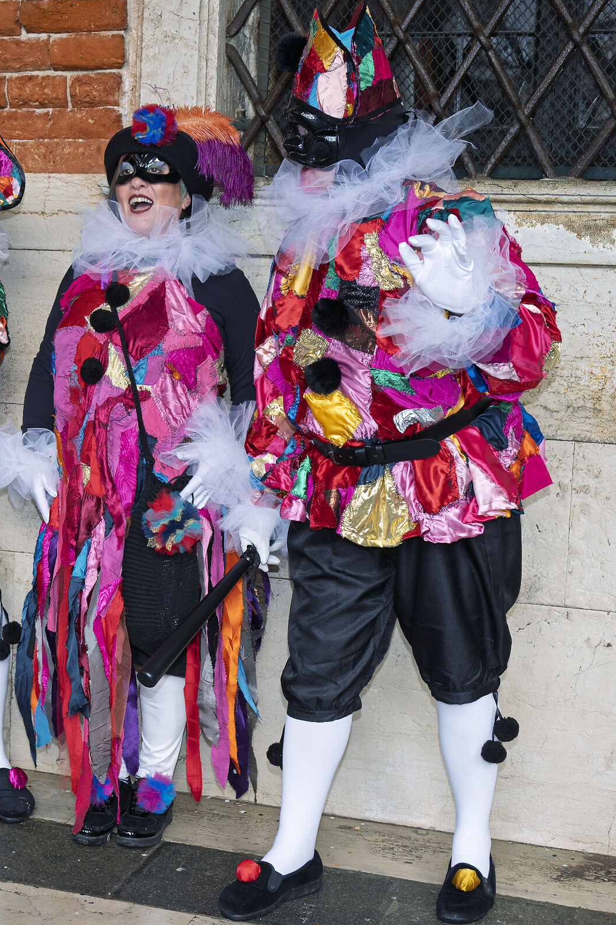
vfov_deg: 32.4
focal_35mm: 62
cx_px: 136
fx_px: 1591
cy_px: 463
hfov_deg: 21.7
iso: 400
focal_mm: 41
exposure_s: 1/160
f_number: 5
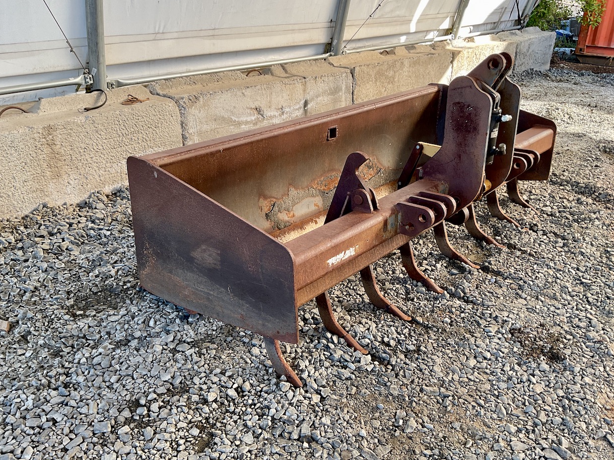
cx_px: 314
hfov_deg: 60.0
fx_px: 532
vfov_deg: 46.8
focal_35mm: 30
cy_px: 237
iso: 16
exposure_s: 1/140
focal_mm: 3
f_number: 1.8
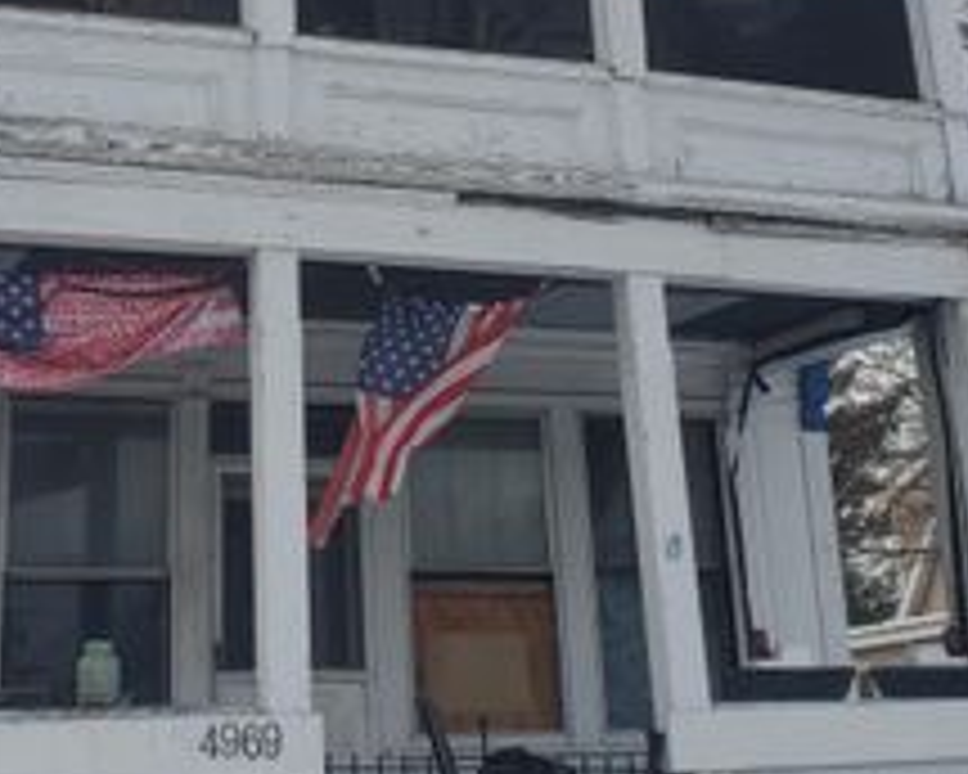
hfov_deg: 31.8
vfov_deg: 25.5
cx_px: 369
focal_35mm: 59
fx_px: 1690
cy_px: 209
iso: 50
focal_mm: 4.3
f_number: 2.4
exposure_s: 1/416
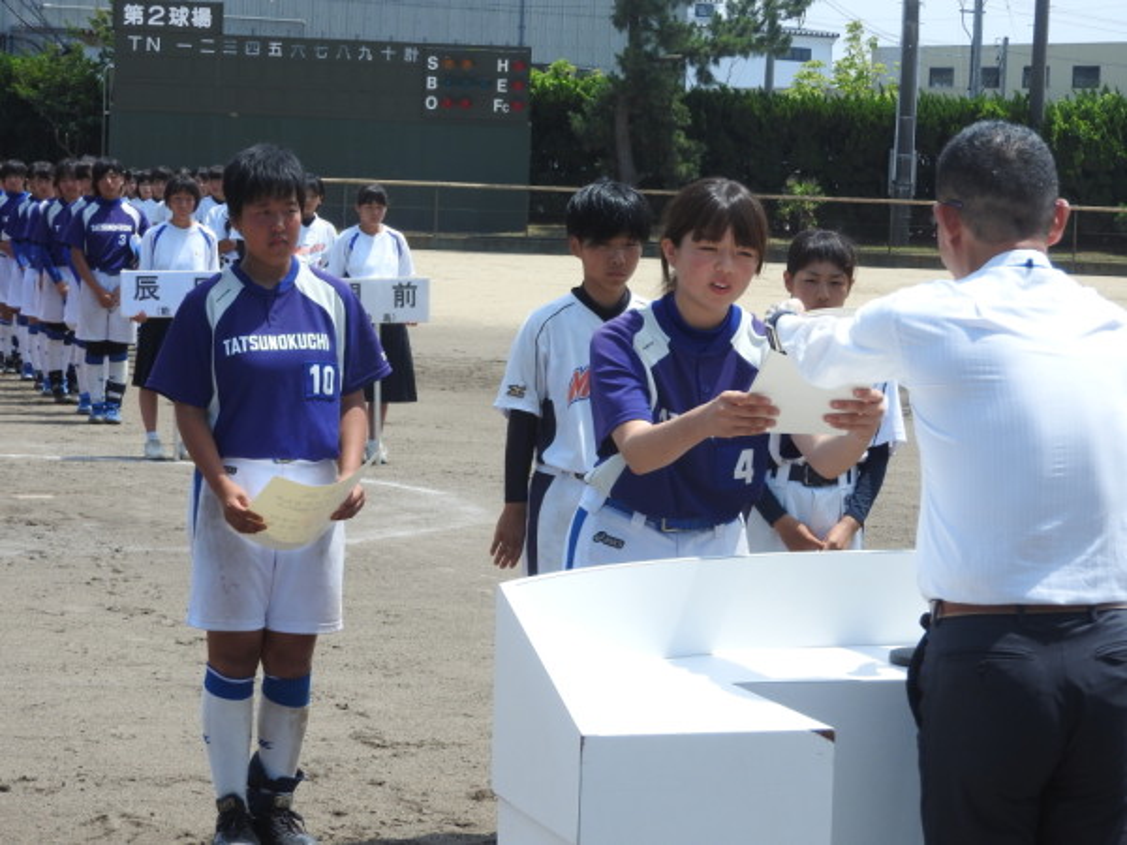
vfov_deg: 14.1
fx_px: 3419
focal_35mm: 105
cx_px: 564
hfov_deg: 18.7
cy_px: 422
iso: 100
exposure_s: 1/500
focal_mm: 18.8
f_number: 4.8
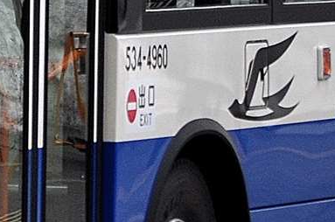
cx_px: -42
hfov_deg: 2.6
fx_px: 7385
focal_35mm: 795
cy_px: -127
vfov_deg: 1.7
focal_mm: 86
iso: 400
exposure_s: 1/250
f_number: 4.2
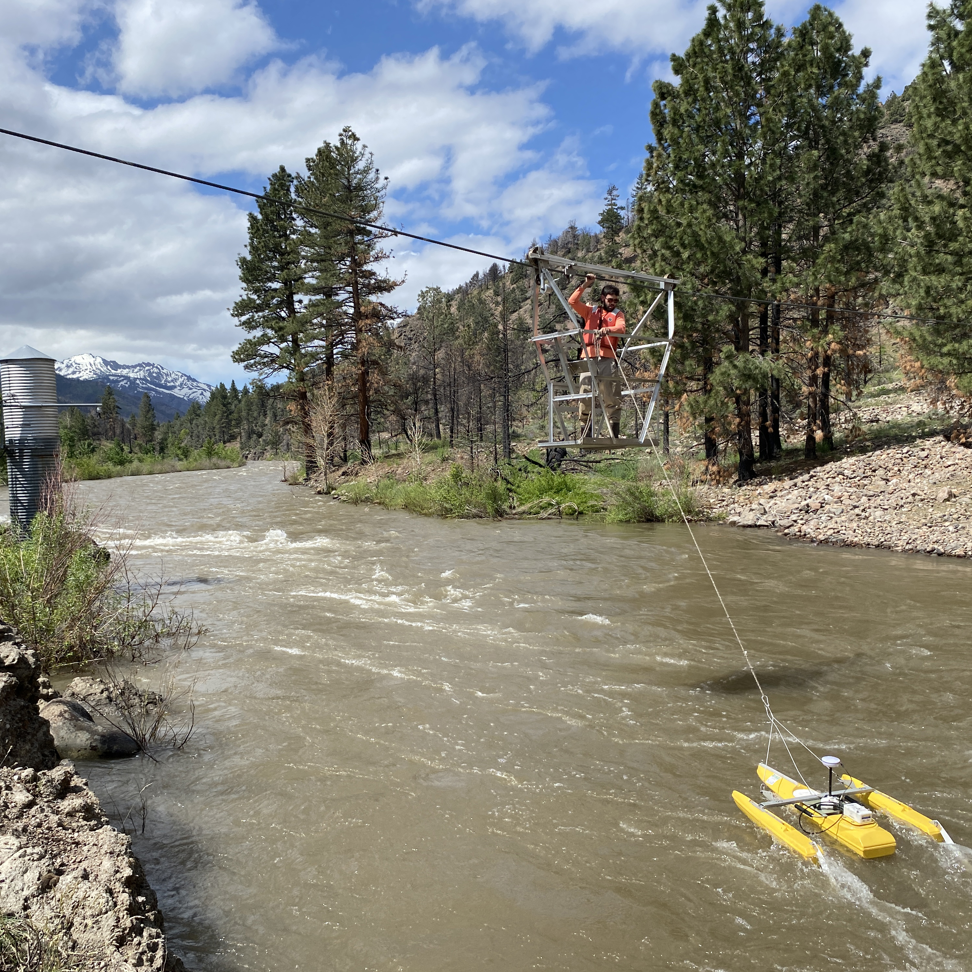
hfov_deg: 52.5
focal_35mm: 31
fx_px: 985
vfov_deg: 52.5
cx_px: 478
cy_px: 490
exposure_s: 1/2967
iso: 32
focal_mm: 4.25
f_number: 1.8
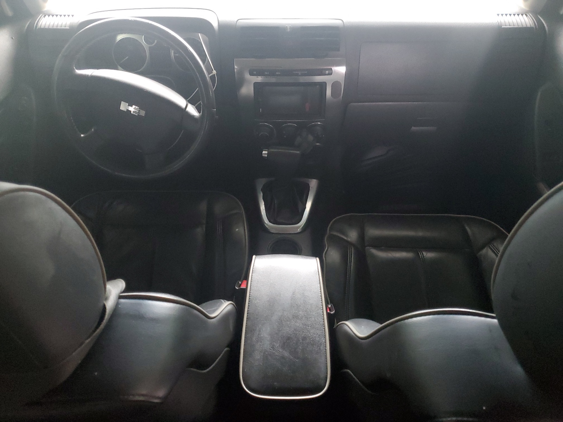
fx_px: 423
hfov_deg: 67.3
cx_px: 282
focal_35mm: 26
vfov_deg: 53.1
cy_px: 211
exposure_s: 1/15
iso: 330
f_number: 1.5
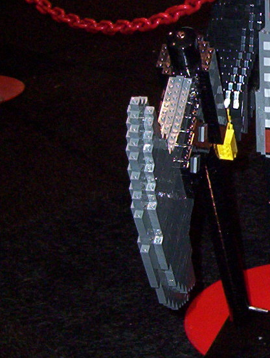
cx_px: 353
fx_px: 1316
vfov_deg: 15.4
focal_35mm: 127
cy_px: 105
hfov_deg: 11.4
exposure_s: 1/60
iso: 140
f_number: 2.73
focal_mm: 5.77
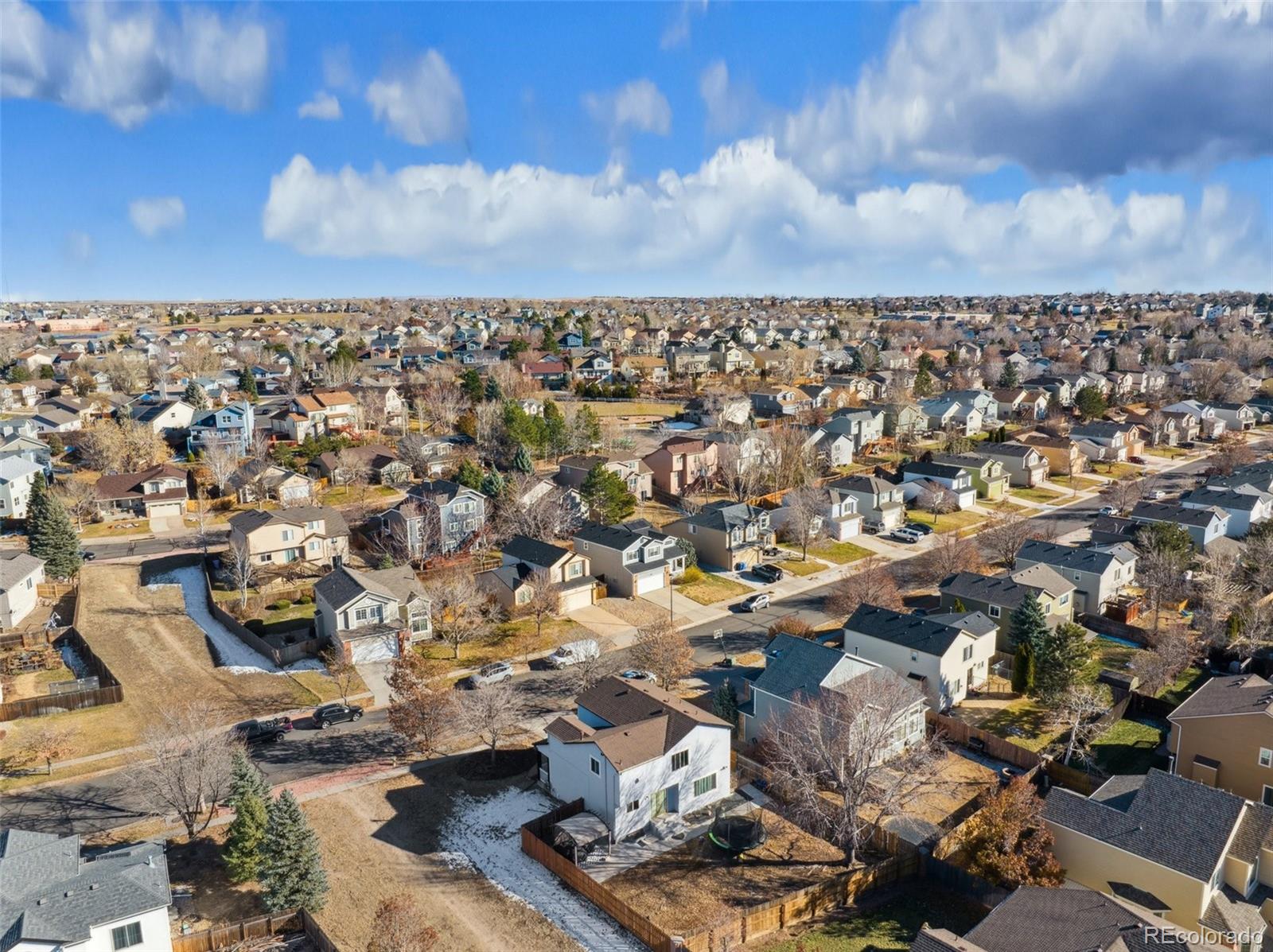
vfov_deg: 56.7
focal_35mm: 24
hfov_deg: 71.6
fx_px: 882
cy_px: 476
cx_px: 636
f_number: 10
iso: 100
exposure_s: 1/160
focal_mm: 12.3
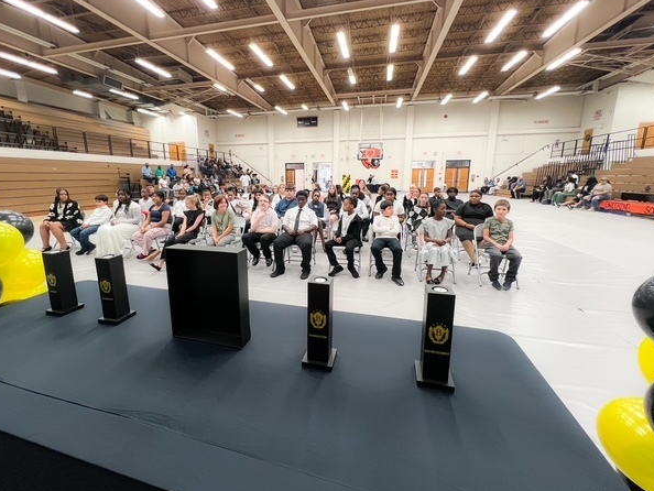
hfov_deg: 101.9
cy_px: 230
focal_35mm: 14
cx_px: 307
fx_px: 265
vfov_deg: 85.6
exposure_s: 1/60
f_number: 1.8
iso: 200
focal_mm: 1.57
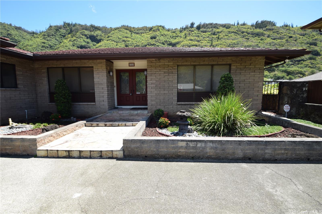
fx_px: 134
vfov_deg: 77.3
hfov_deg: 100.4
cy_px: 107
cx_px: 161
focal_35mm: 15
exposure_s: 1/160
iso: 100
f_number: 6.3
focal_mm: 10
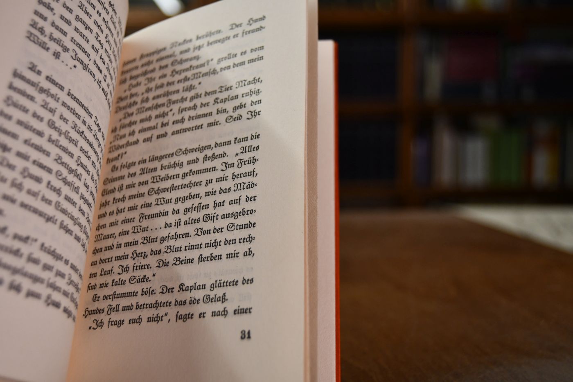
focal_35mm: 42
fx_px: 668
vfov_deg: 31.9
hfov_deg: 46.4
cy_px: 191
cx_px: 286
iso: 800
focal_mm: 28
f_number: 4
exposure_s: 1/200
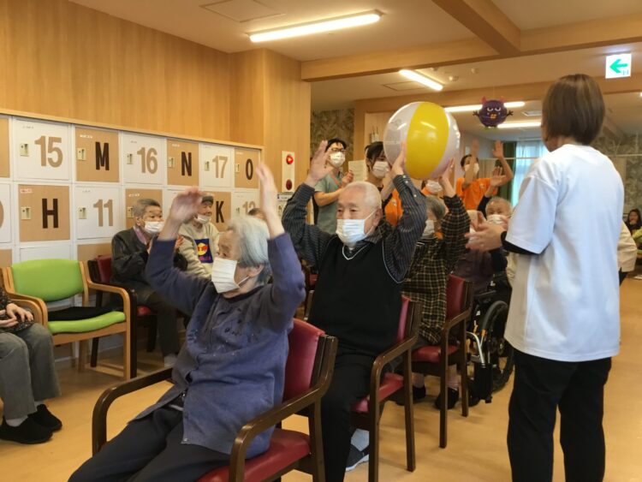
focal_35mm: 31
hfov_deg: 58.3
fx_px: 575
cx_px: 321
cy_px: 241
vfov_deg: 45.5
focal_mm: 3.3
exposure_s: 1/30
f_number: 2.4
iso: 80
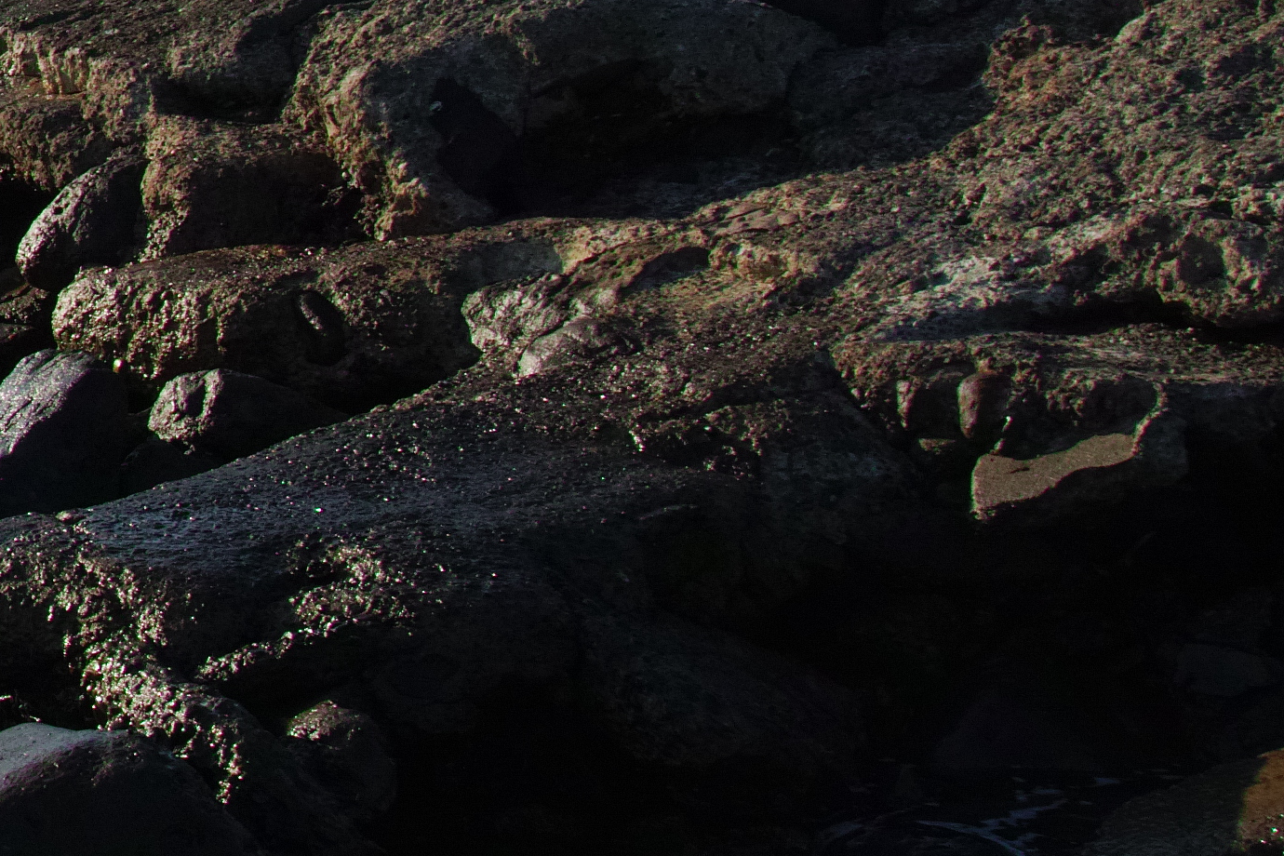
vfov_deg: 7.4
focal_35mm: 184
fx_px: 6562
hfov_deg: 10.1
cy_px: -48
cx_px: -1494
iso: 100
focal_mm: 31
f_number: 9
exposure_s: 1/250
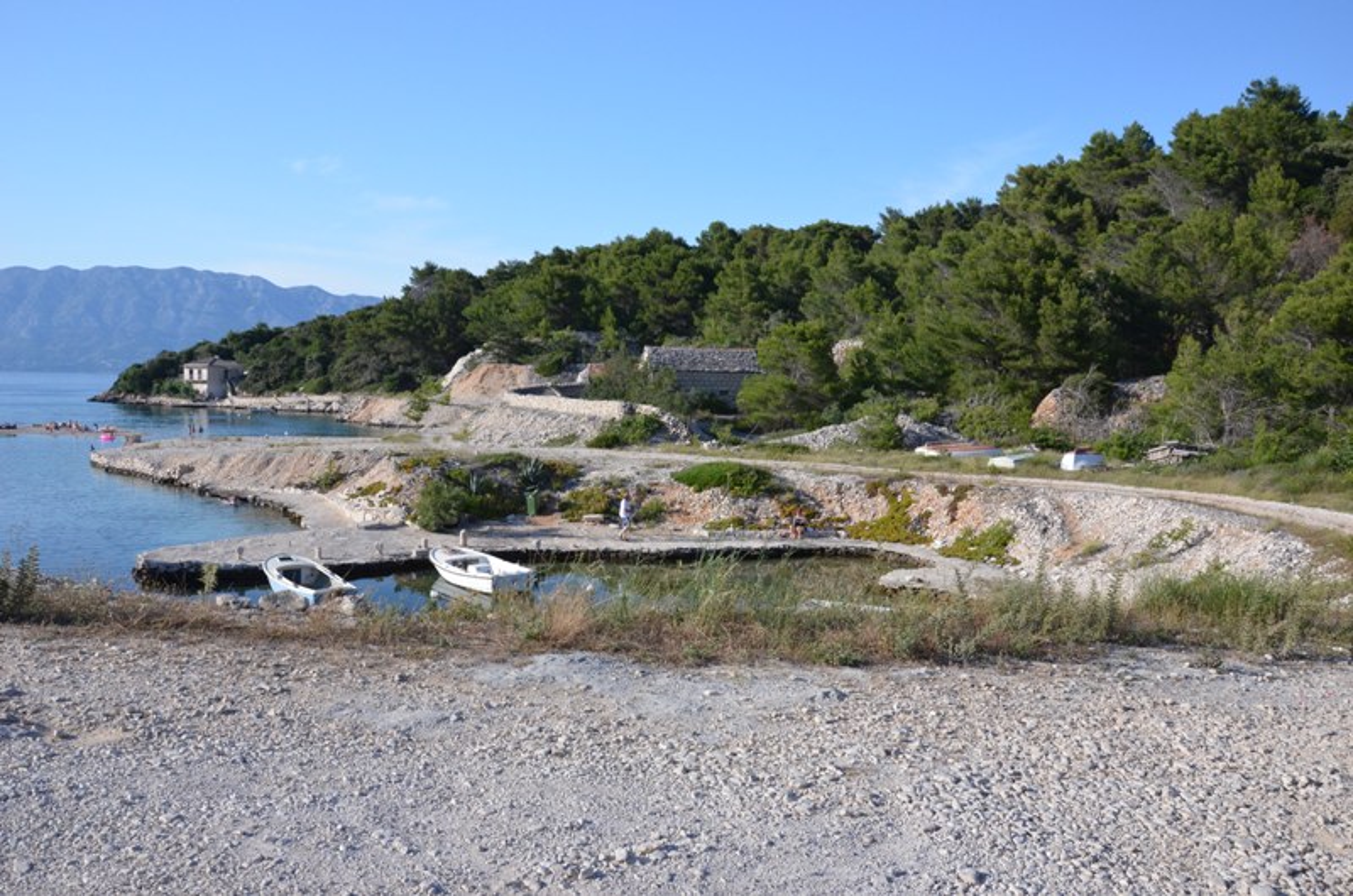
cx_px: 676
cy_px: 448
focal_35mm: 27
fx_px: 1013
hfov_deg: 67.5
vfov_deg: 47.7
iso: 800
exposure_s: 1/500
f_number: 11
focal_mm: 18
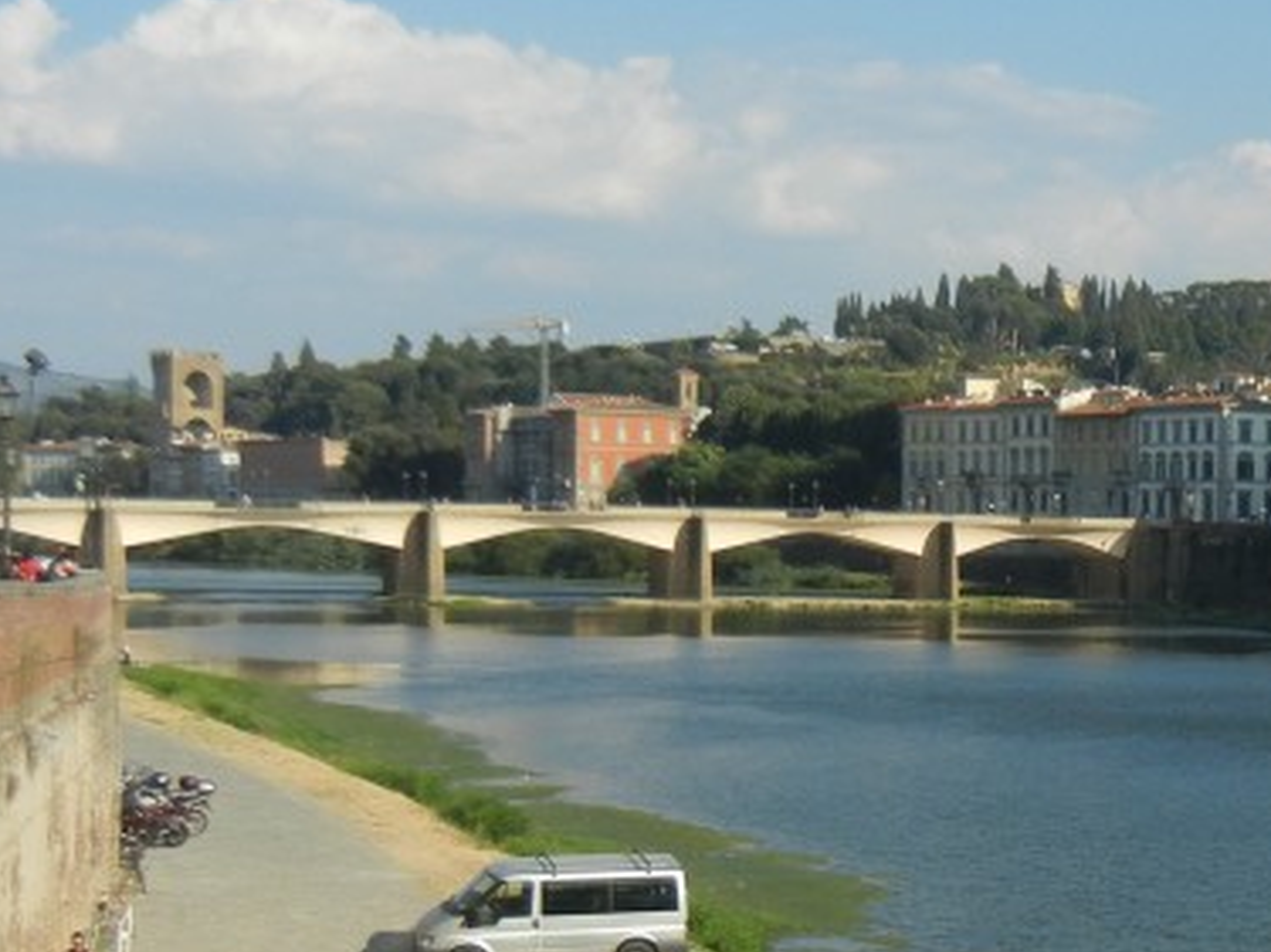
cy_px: 654
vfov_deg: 17.9
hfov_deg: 23.1
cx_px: 1213
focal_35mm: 82
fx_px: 3010
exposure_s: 1/382
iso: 160
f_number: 7
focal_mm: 5.4
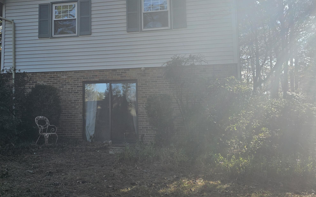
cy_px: 81
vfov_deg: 34.3
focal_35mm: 37
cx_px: 101
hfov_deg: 51.6
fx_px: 319
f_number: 1.7
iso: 10
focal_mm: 6.3
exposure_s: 1/337
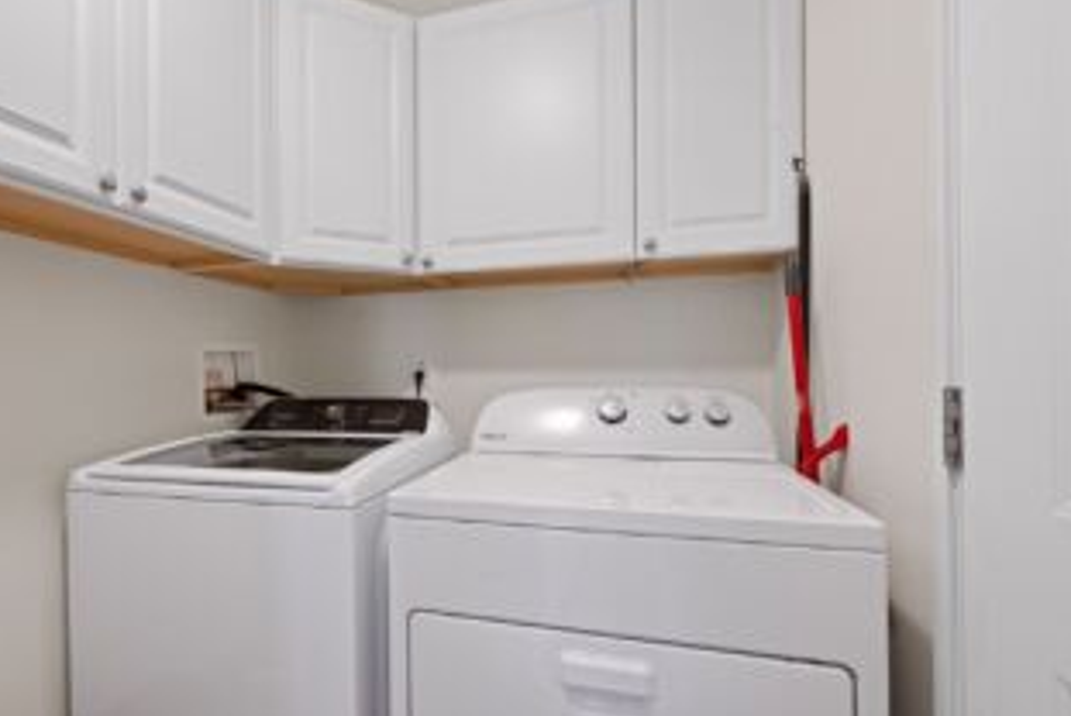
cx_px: 451
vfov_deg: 67.5
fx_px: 536
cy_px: 370
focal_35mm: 18
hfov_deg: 89.2
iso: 400
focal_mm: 14
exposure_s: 1/3
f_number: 9
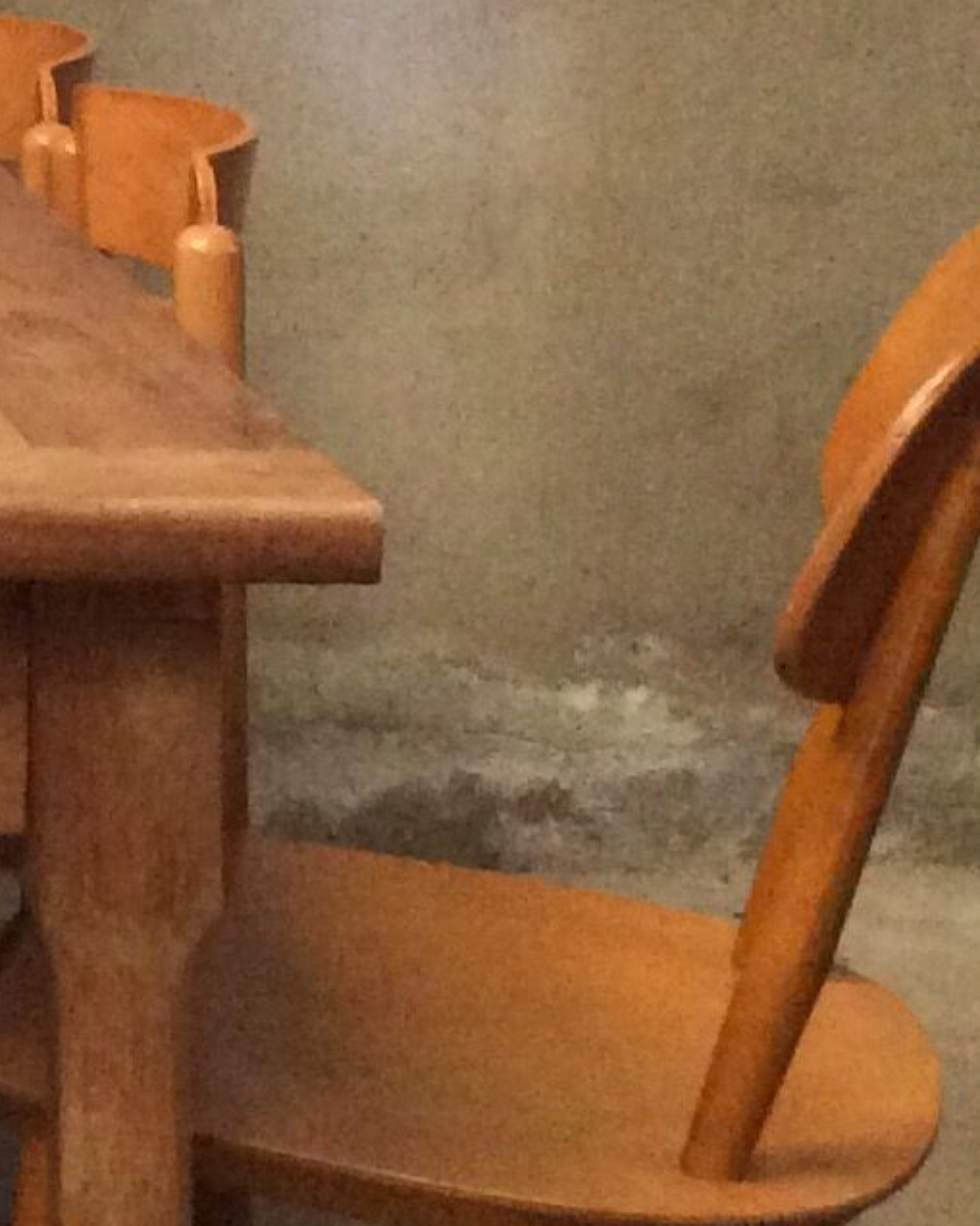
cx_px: -735
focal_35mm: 127
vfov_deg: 14.9
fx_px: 4608
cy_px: 35
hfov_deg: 11.4
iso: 320
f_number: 2.4
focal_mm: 3.3
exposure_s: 1/17
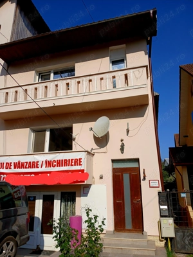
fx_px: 193
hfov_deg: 53.1
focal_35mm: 26
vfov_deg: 67.3
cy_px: 128
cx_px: 96
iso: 20
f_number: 1.8
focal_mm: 3.98
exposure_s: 1/1111
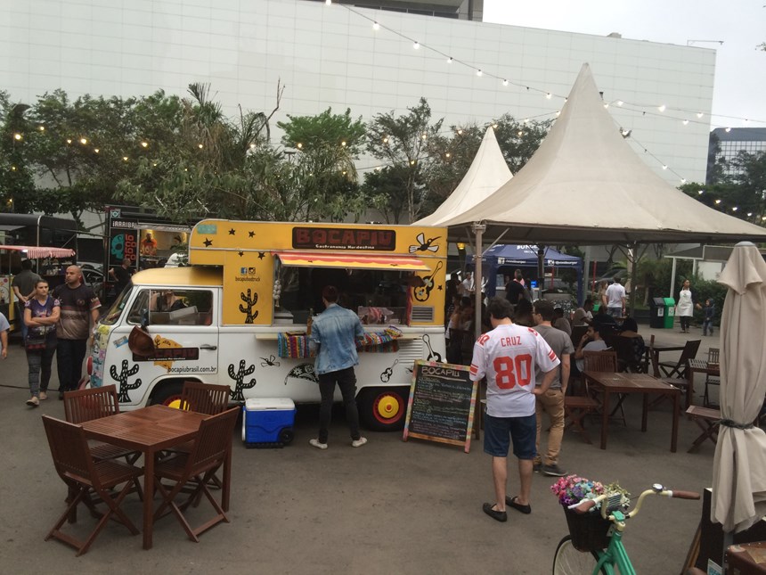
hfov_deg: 61.7
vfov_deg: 48.2
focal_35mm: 29
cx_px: 383
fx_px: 642
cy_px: 288
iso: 64
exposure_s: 1/30
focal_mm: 4.15
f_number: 2.2
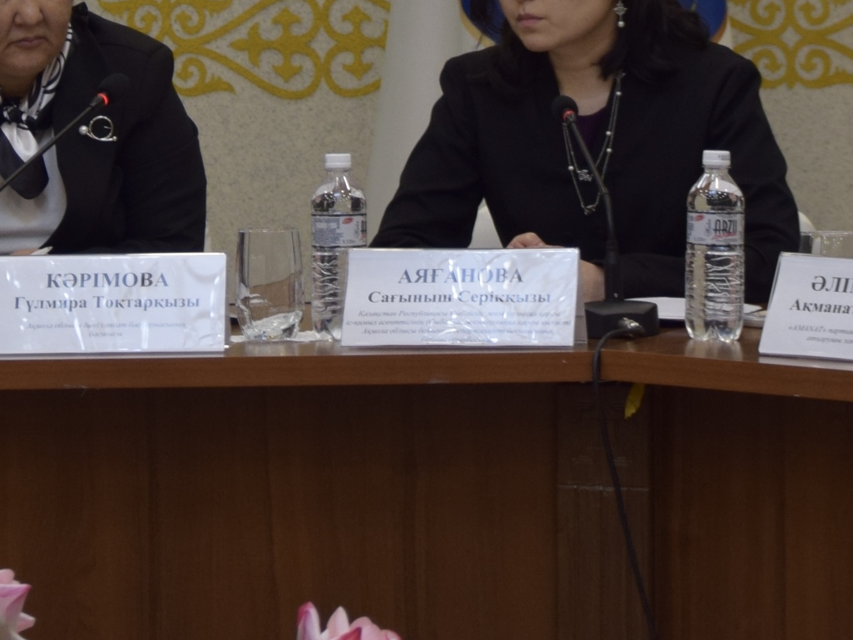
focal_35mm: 221
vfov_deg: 6.7
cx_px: 223
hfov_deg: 8.9
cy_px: -217
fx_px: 5447
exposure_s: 1/50
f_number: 4.5
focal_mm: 38
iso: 400
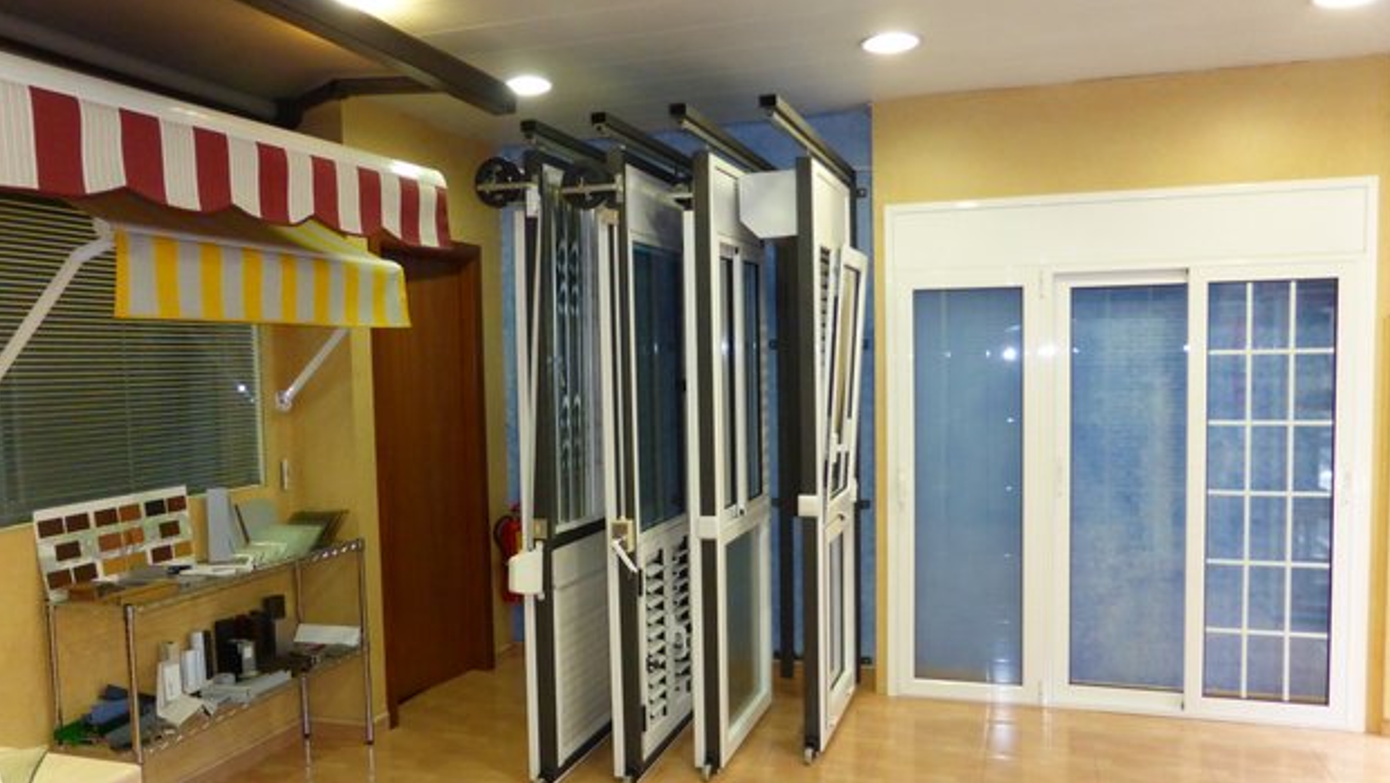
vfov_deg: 42.9
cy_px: 426
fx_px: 995
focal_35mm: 27
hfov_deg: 69.8
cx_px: 682
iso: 640
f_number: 3.3
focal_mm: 4.3
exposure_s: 1/60
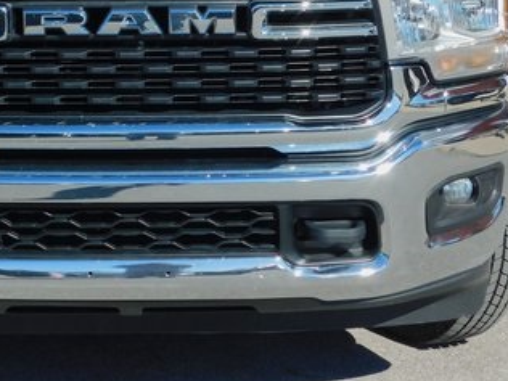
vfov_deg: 18.0
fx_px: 1189
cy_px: 61
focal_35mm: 81
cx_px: 138
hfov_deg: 23.9
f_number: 3.6
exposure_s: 1/1000
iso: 125
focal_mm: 7.1
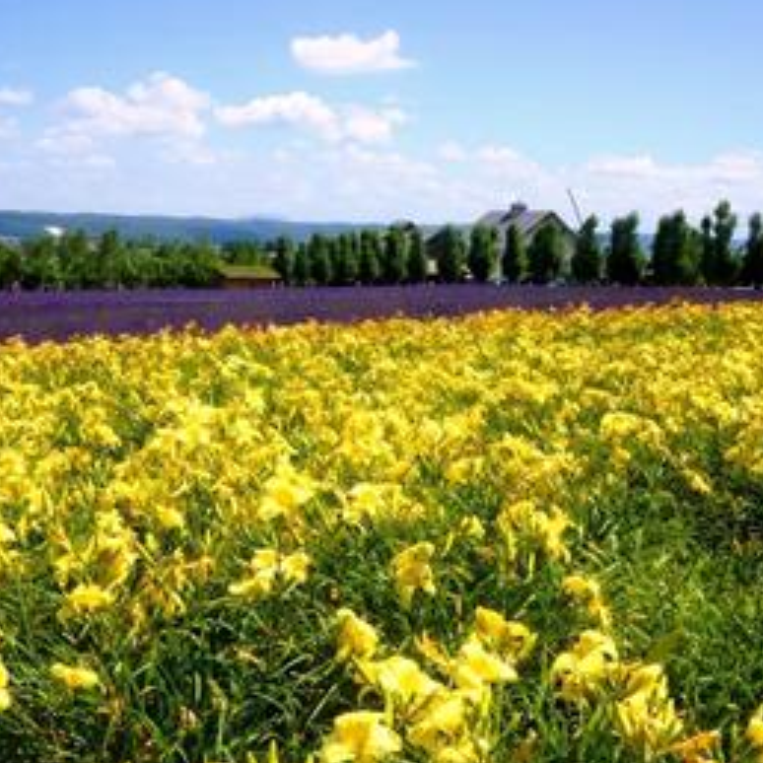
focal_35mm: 40
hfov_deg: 41.8
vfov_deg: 41.8
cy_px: 416
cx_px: 355
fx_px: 997
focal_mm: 18
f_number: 13
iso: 100
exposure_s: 1/160
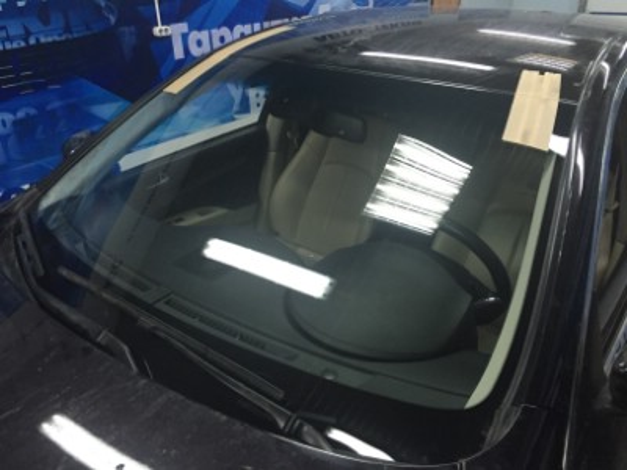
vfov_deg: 48.2
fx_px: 525
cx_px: 314
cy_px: 235
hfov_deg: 61.7
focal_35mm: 29
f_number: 2.2
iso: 200
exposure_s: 1/33
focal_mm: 4.15
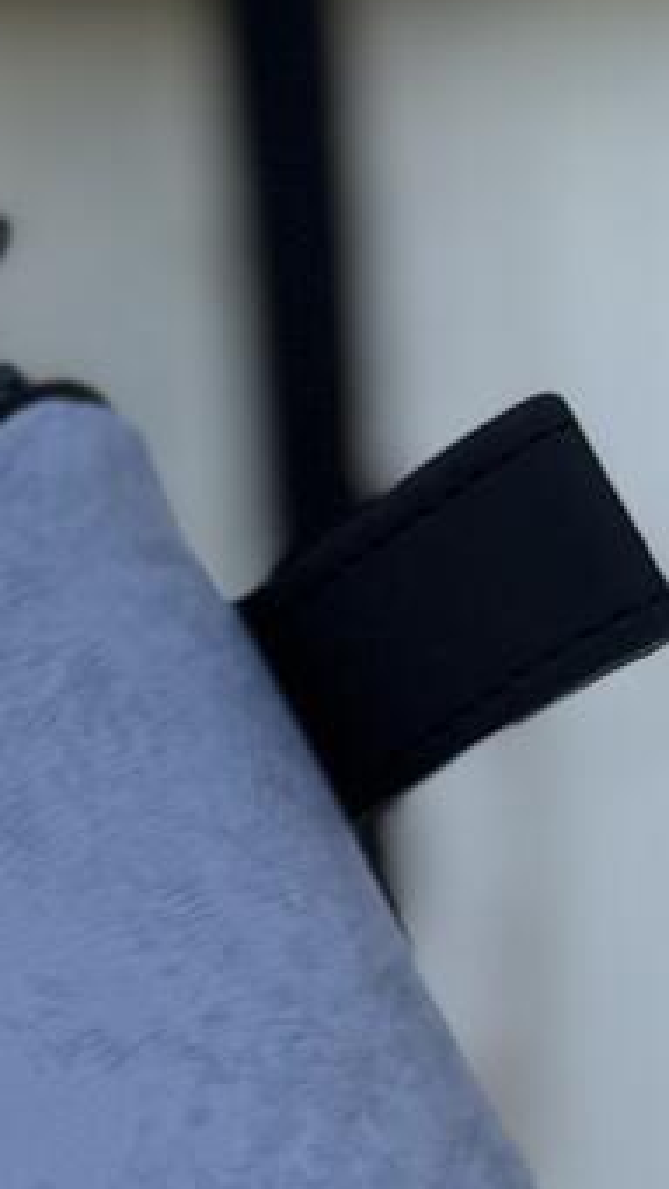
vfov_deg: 17.6
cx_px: -1051
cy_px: 1468
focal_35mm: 115
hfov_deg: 9.2
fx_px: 3624
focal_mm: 6.76
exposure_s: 1/979
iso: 80
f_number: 1.78
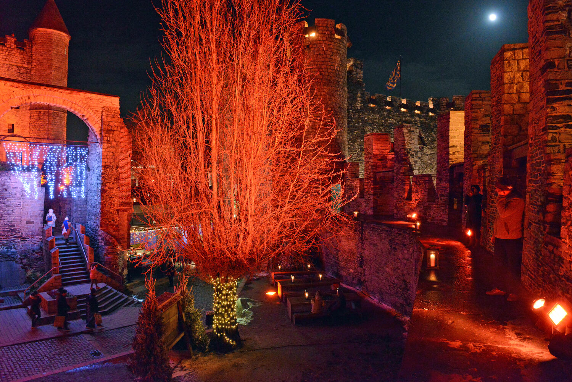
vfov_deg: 53.2
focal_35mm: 24
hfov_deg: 73.7
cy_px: 191
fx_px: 381
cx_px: 286
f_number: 6.3
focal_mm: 24
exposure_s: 1/25
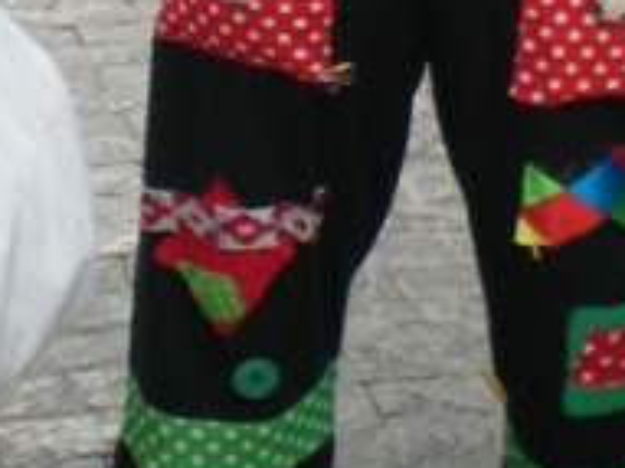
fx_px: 2869
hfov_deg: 12.4
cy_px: -396
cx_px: 455
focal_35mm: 159
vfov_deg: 8.9
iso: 64
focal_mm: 6.3
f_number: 3.1
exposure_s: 1/125
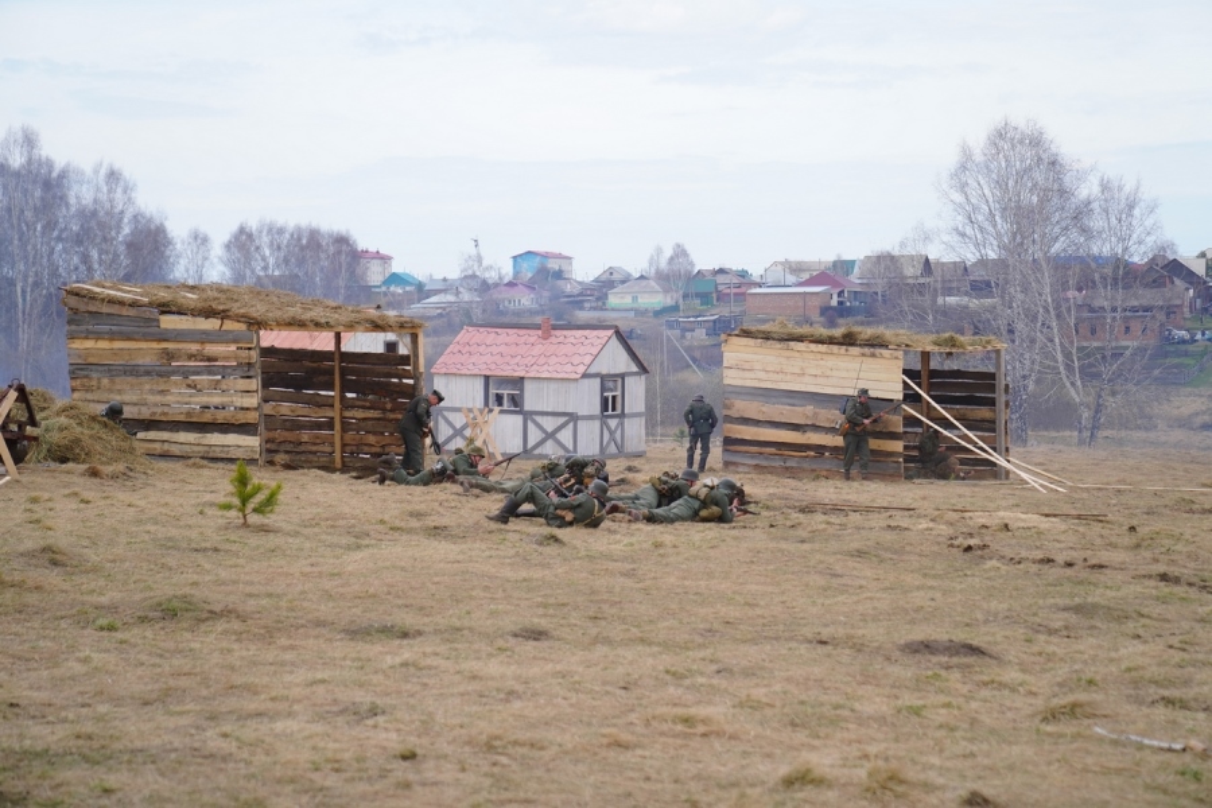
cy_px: 404
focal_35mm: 70
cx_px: 606
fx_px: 2356
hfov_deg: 28.8
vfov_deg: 19.5
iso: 250
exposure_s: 1/1600
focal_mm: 70
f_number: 2.8
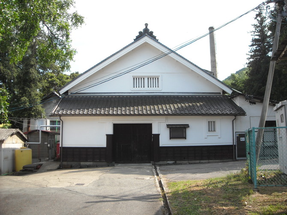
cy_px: 108
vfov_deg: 40.7
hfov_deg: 52.6
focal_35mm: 35
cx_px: 144
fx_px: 290
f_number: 2.8
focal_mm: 5.7
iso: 64
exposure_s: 1/438
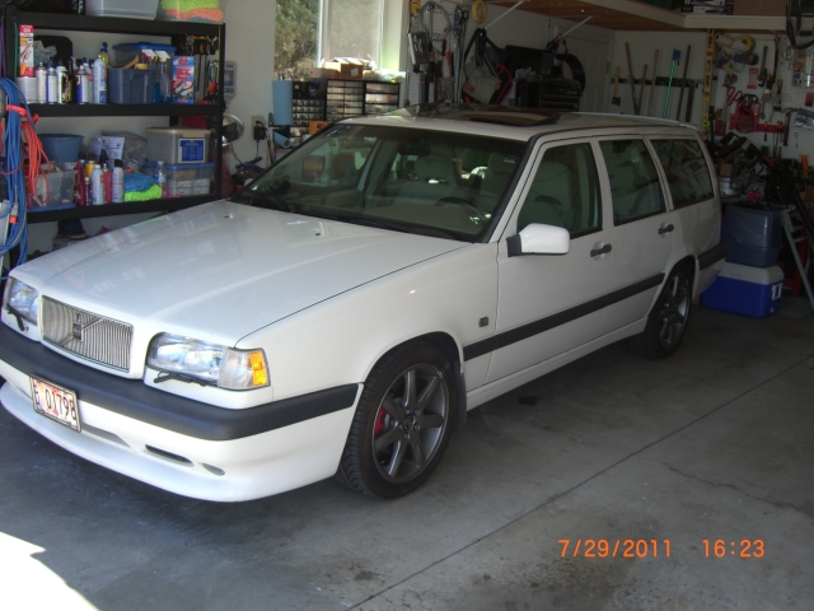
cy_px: 306
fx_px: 894
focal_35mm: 38
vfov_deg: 37.7
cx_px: 407
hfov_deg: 49.0
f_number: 2.8
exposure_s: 1/160
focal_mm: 7.9
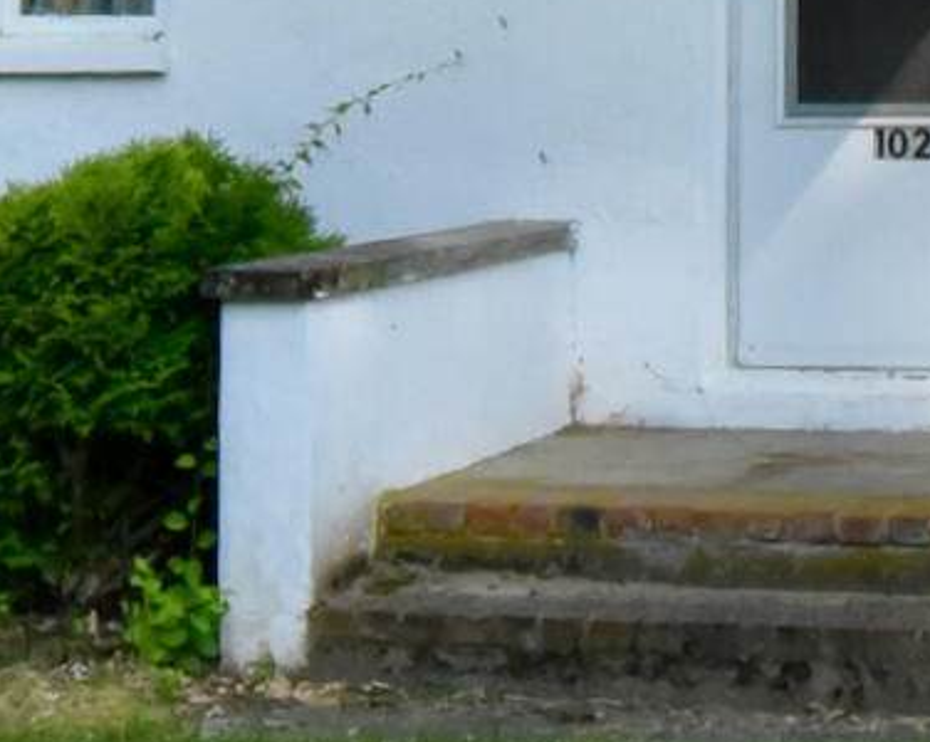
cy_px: -169
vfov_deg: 14.2
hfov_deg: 17.3
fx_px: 2887
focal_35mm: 105
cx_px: 1170
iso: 4000
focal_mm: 14
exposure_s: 1/2000
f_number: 16
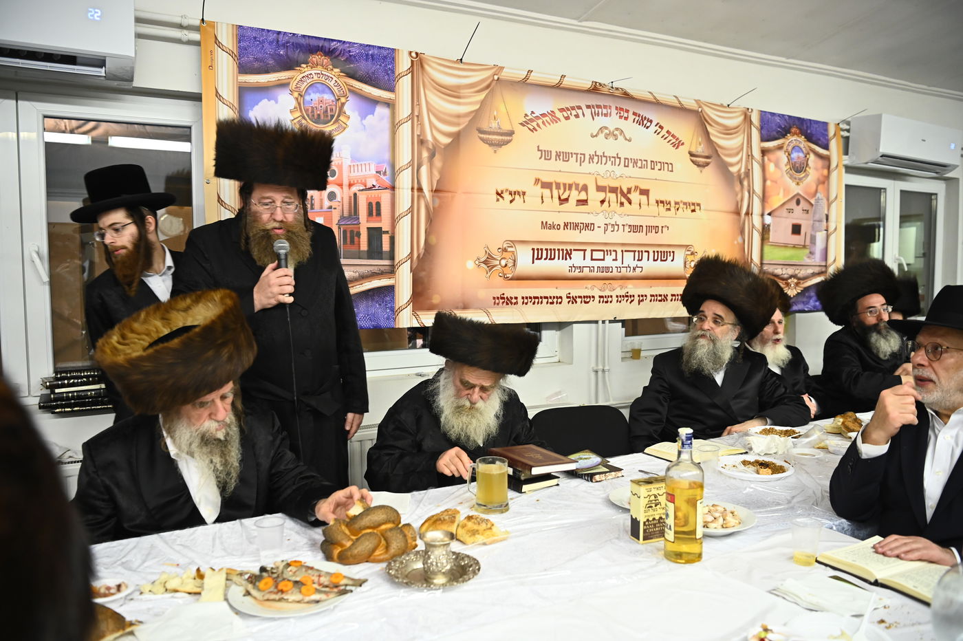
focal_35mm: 28
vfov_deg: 46.4
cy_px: 320
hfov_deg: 65.5
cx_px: 482
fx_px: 749
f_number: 3.5
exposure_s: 1/100
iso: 2000
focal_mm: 28
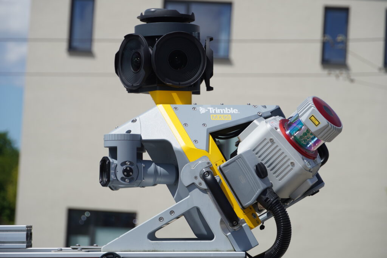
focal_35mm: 117
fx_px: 1258
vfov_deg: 11.7
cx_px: 194
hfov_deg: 17.5
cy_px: 129
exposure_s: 1/640
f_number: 5.6
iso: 100
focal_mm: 78
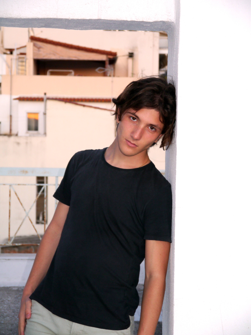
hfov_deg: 17.6
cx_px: 126
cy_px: 168
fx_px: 812
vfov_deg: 23.3
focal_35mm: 84
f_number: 5.6
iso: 400
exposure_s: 1/60
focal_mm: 42
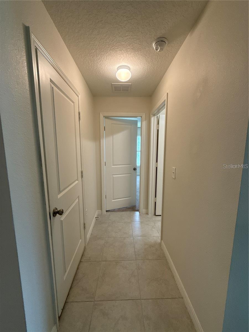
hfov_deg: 85.7
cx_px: 124
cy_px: 166
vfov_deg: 102.1
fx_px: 134
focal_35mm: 14
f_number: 2.2
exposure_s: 1/120
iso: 250
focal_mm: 2.22
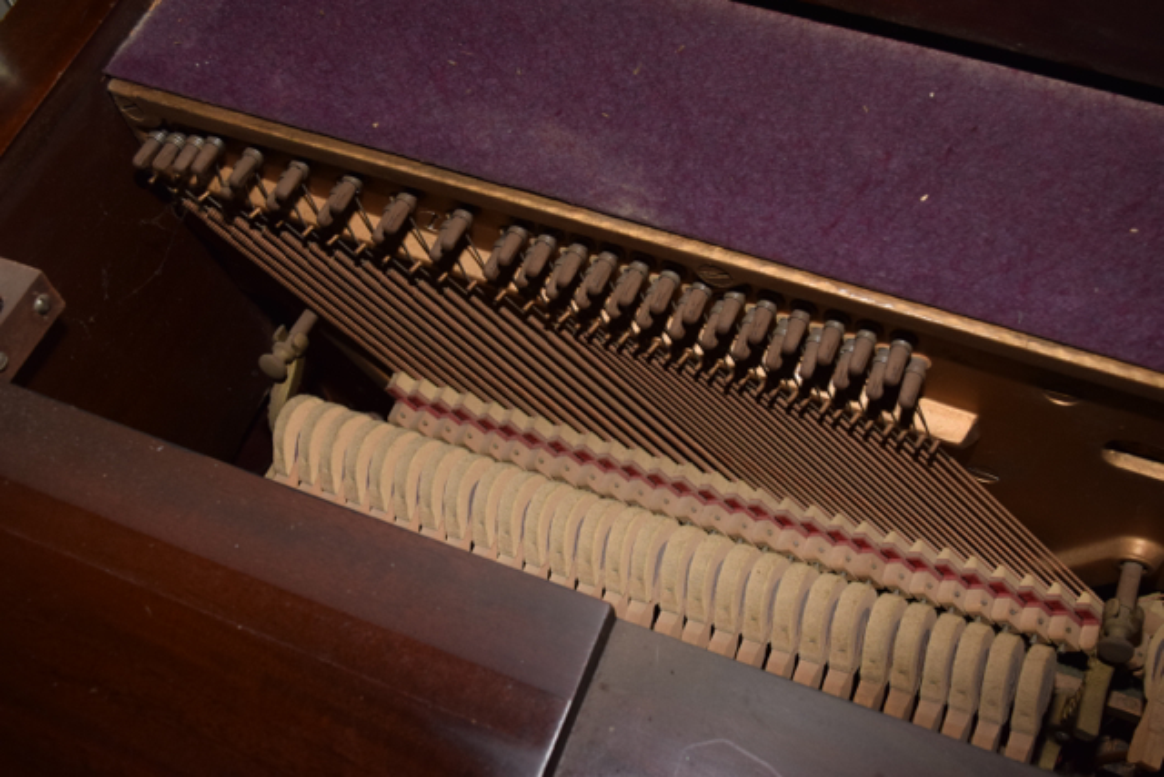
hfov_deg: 49.5
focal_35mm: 39
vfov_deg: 34.2
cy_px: 388
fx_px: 1261
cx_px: 582
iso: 800
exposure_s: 1/125
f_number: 5.6
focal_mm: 26
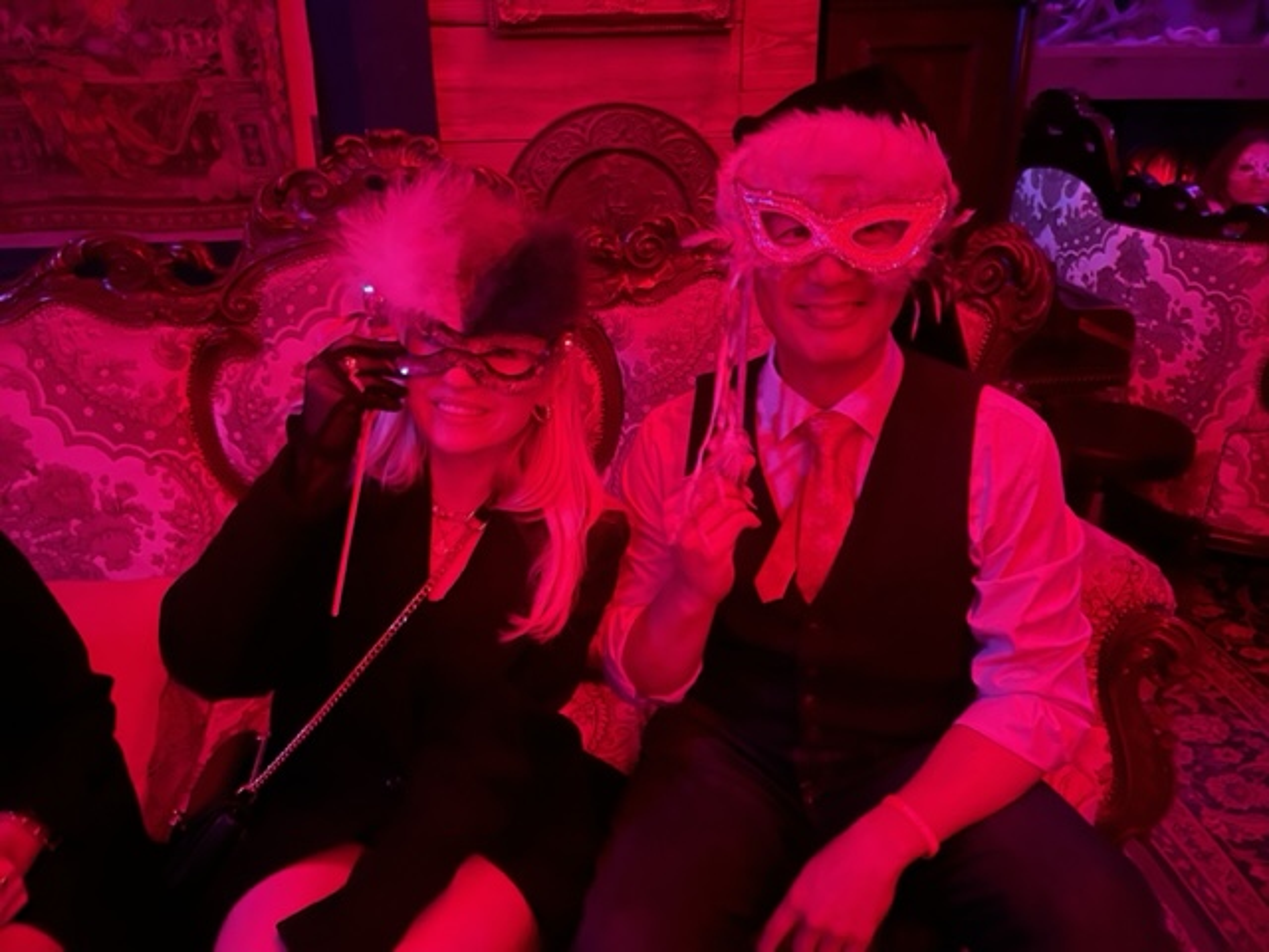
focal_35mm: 26
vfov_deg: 53.1
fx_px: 953
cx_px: 634
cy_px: 476
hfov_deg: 67.3
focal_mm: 5.1
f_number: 1.6
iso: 2000
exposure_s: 1/5
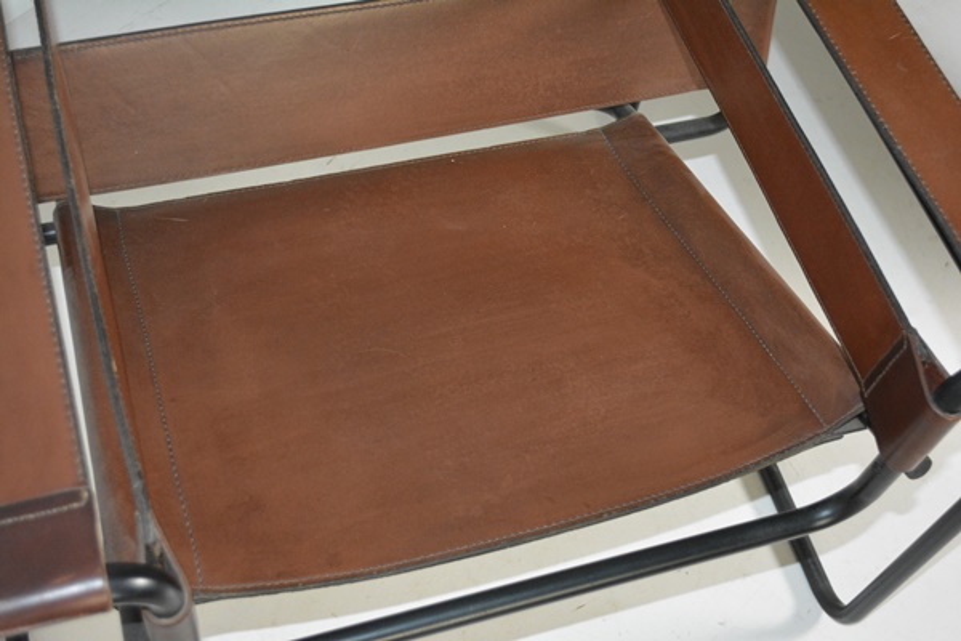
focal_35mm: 48
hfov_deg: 41.1
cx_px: 480
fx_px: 1281
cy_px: 320
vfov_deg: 28.1
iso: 3200
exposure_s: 1/60
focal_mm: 32
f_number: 4.8
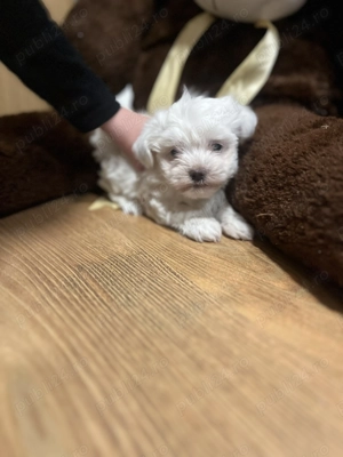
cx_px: 172
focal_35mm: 26
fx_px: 344
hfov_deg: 53.1
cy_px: 228
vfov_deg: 67.3
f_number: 1.6
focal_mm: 5.1
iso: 400
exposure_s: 1/33
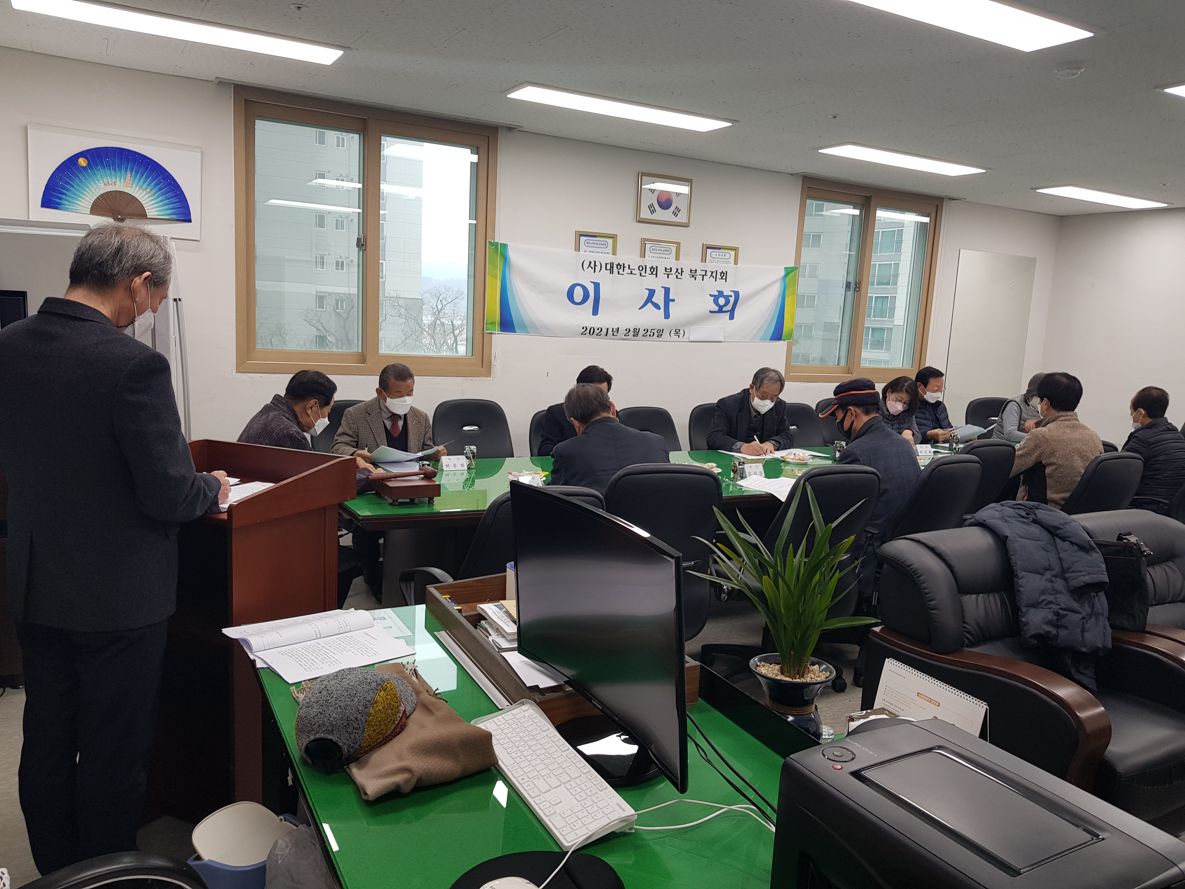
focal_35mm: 26
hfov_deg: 67.3
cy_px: 444
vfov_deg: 53.1
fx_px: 890
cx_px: 592
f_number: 1.7
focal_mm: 4.3
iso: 50
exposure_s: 1/60
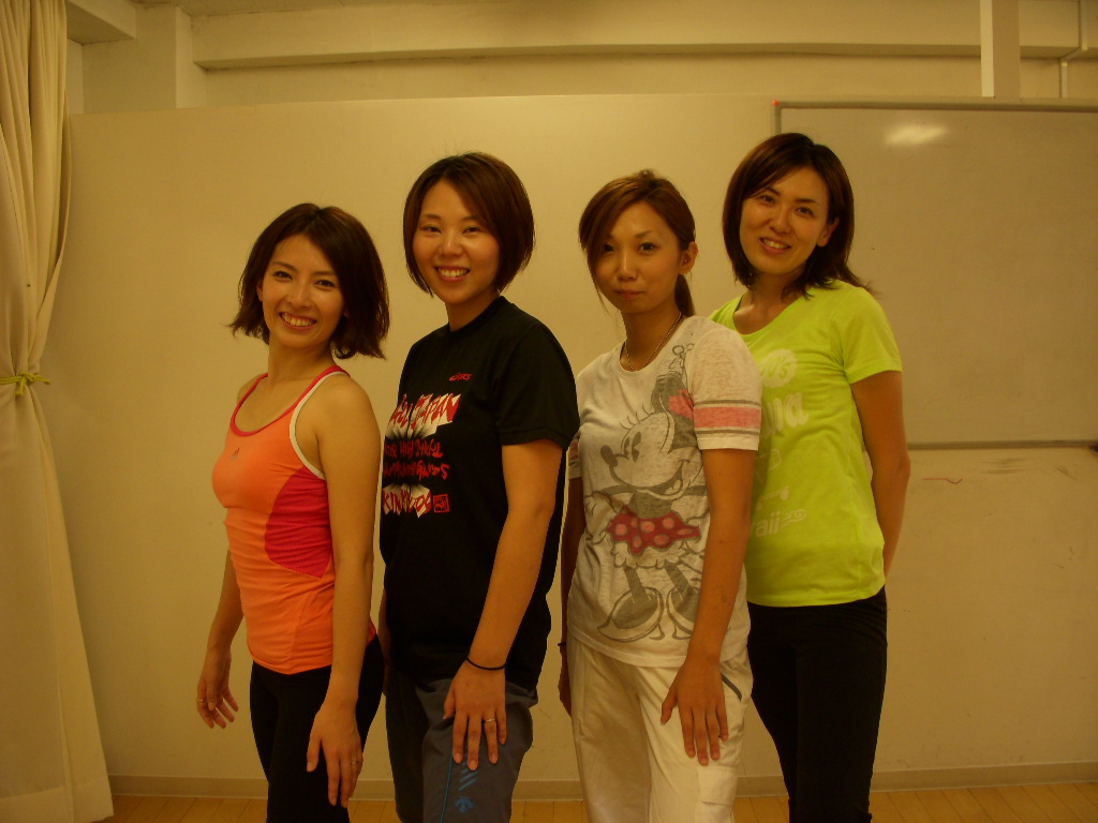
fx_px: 1205
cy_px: 412
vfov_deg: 37.7
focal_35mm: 38
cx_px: 549
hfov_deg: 49.0
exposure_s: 1/30
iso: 100
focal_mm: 6.3
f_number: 3.3
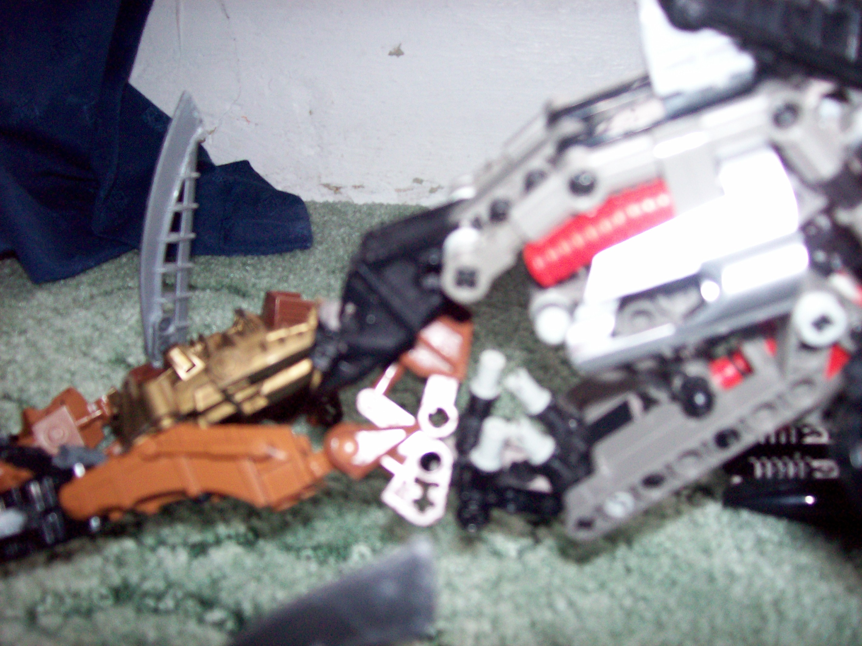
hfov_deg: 51.4
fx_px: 896
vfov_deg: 39.6
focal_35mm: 36
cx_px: 431
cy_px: 323
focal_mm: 6
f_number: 2.7
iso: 140
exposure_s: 1/64
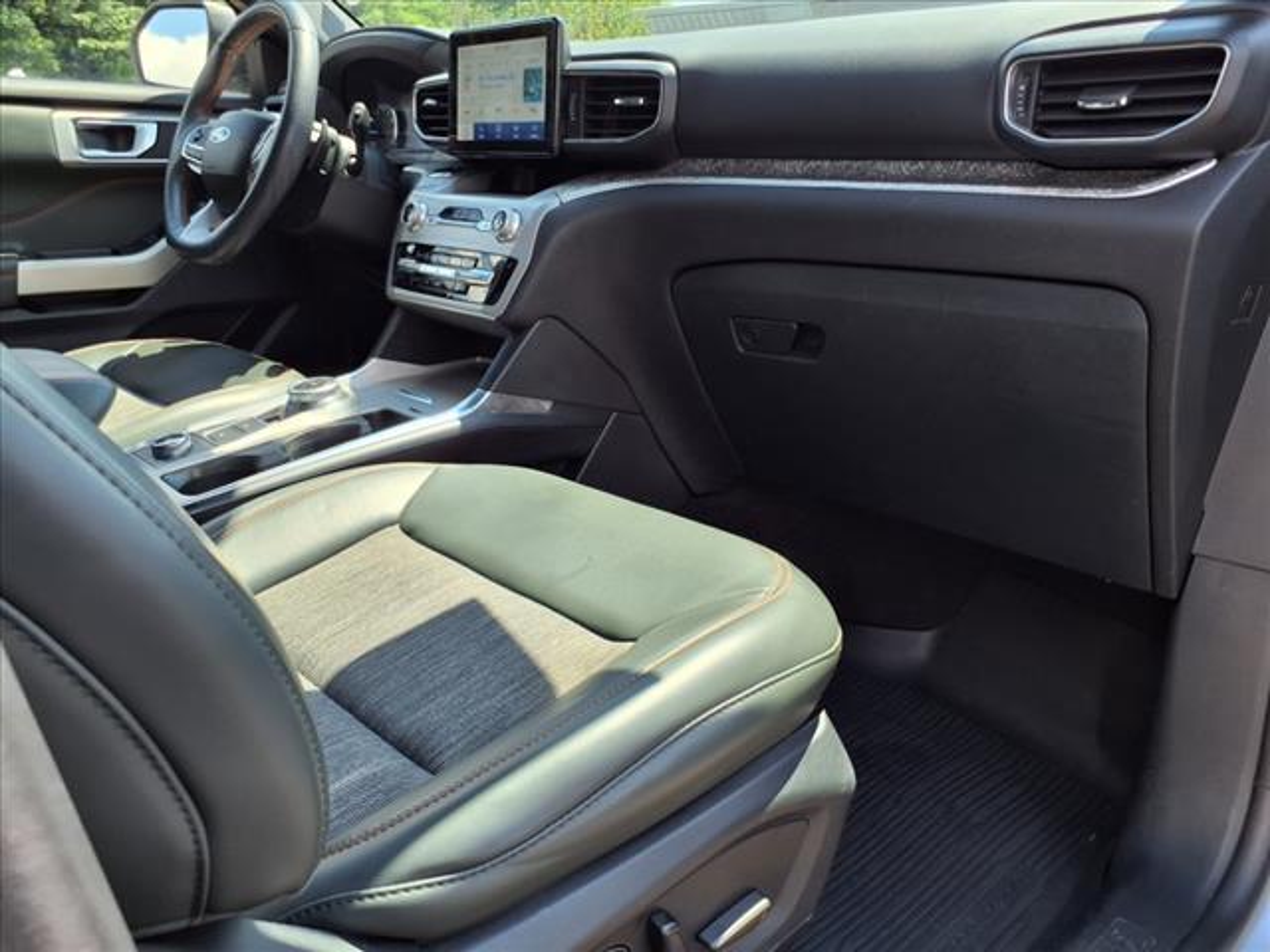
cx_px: 635
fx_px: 991
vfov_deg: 51.4
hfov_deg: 65.3
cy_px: 476
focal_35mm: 27
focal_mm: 3.58
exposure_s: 1/270
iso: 40
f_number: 1.9
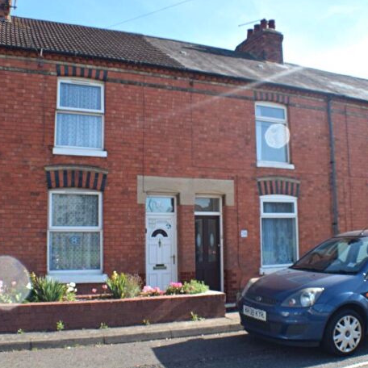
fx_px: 565
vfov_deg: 36.1
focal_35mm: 47
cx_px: 184
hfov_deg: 36.1
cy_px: 181
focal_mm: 24
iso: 200
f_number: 8
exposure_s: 1/250
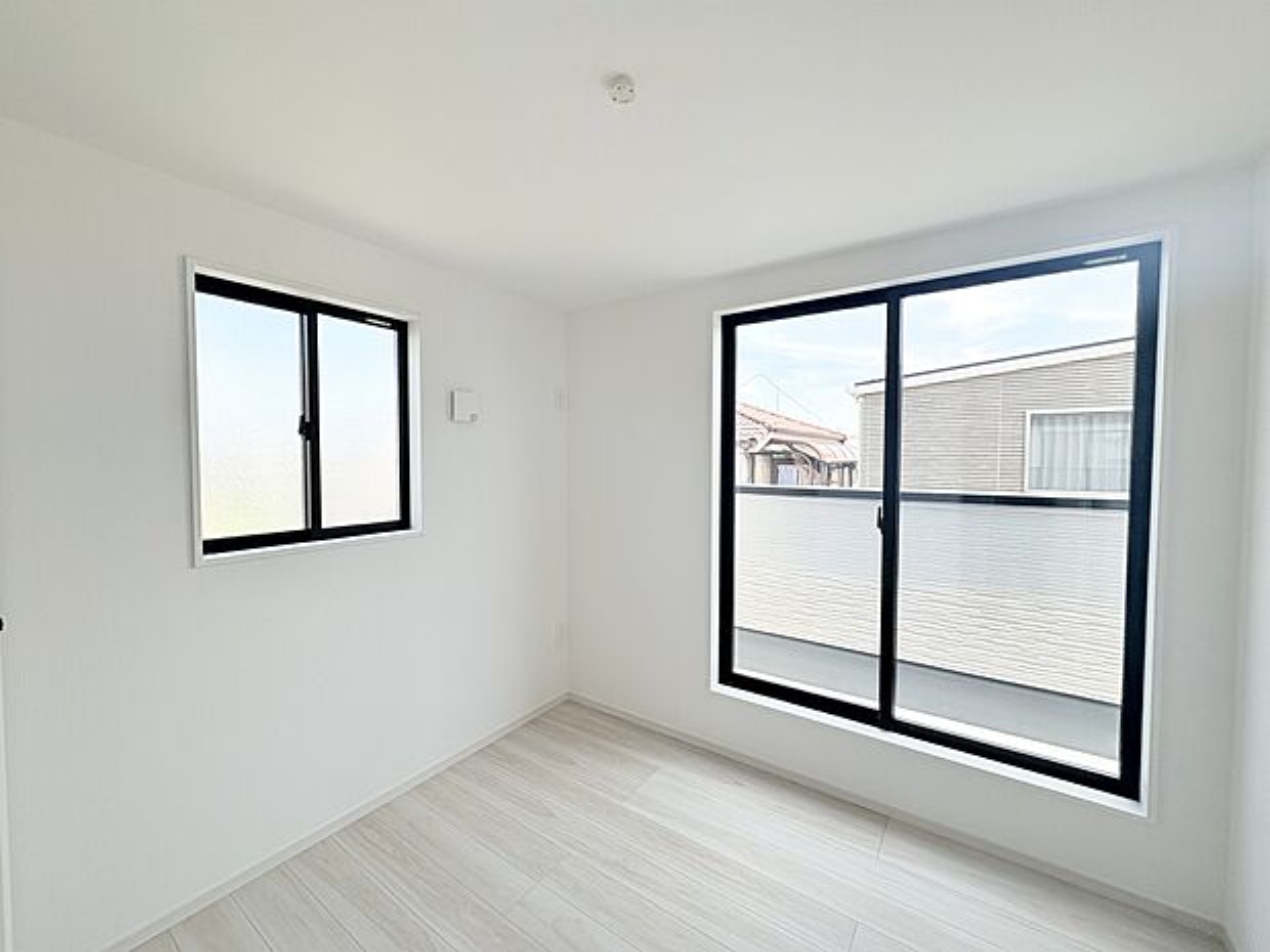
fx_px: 514
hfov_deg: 102.1
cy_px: 476
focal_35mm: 14
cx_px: 635
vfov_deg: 85.7
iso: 40
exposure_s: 1/341
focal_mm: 2.22
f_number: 2.2
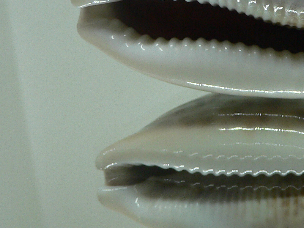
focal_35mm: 69
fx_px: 606
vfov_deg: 21.1
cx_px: 261
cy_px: 46
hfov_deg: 27.4
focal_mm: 4.6
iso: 150
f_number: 2.8
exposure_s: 1/60
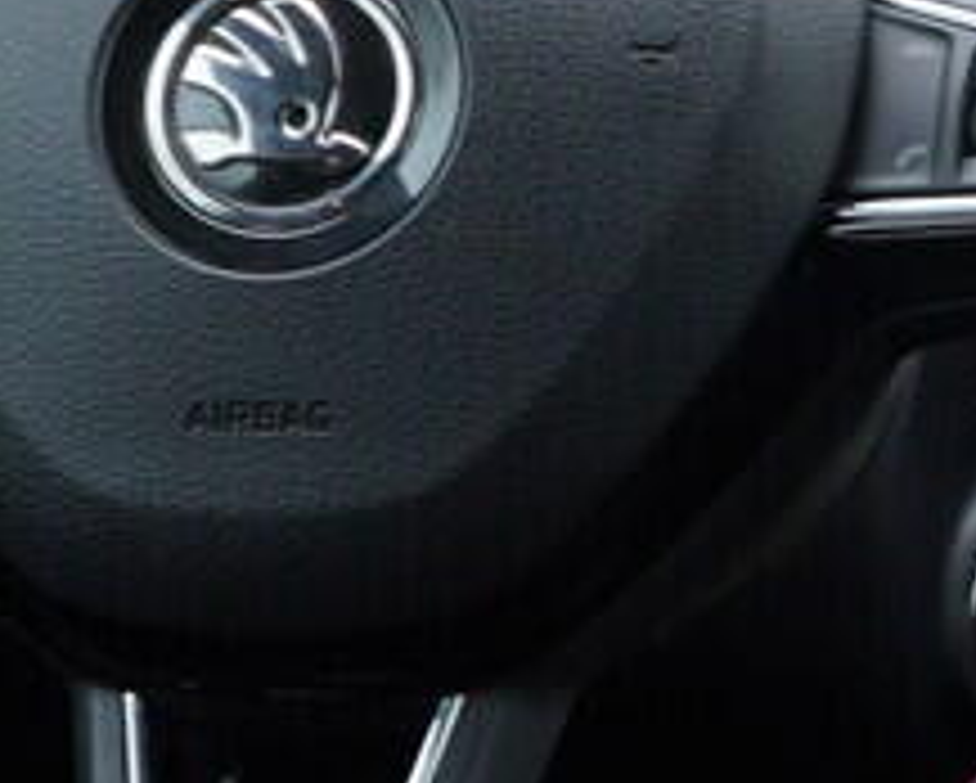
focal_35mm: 224
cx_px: 2366
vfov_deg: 6.9
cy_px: -68
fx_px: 6476
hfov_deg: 8.0
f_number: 3.2
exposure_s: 1/50
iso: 125
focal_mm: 24
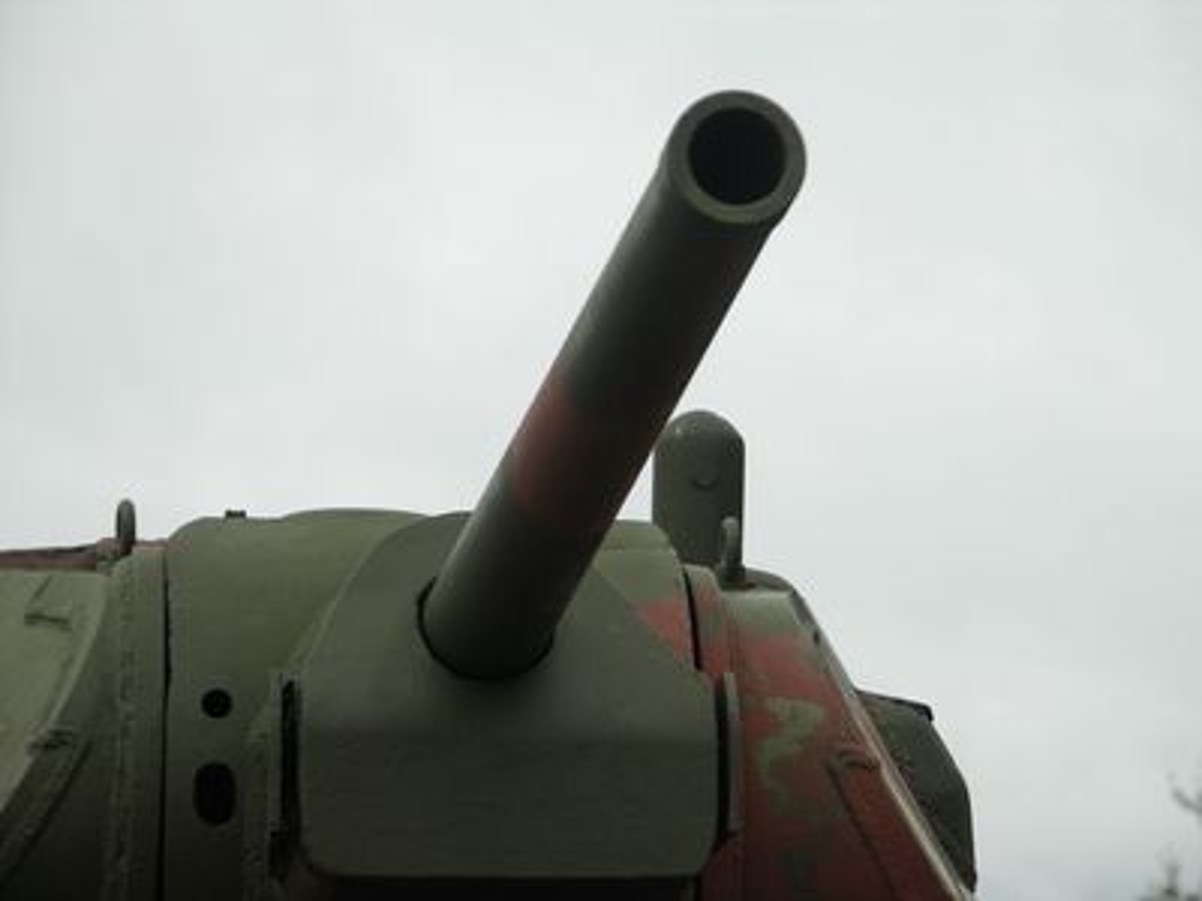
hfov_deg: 9.9
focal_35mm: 200
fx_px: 6945
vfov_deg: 7.4
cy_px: 450
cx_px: 601
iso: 80
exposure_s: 1/200
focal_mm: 50.8
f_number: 3.5
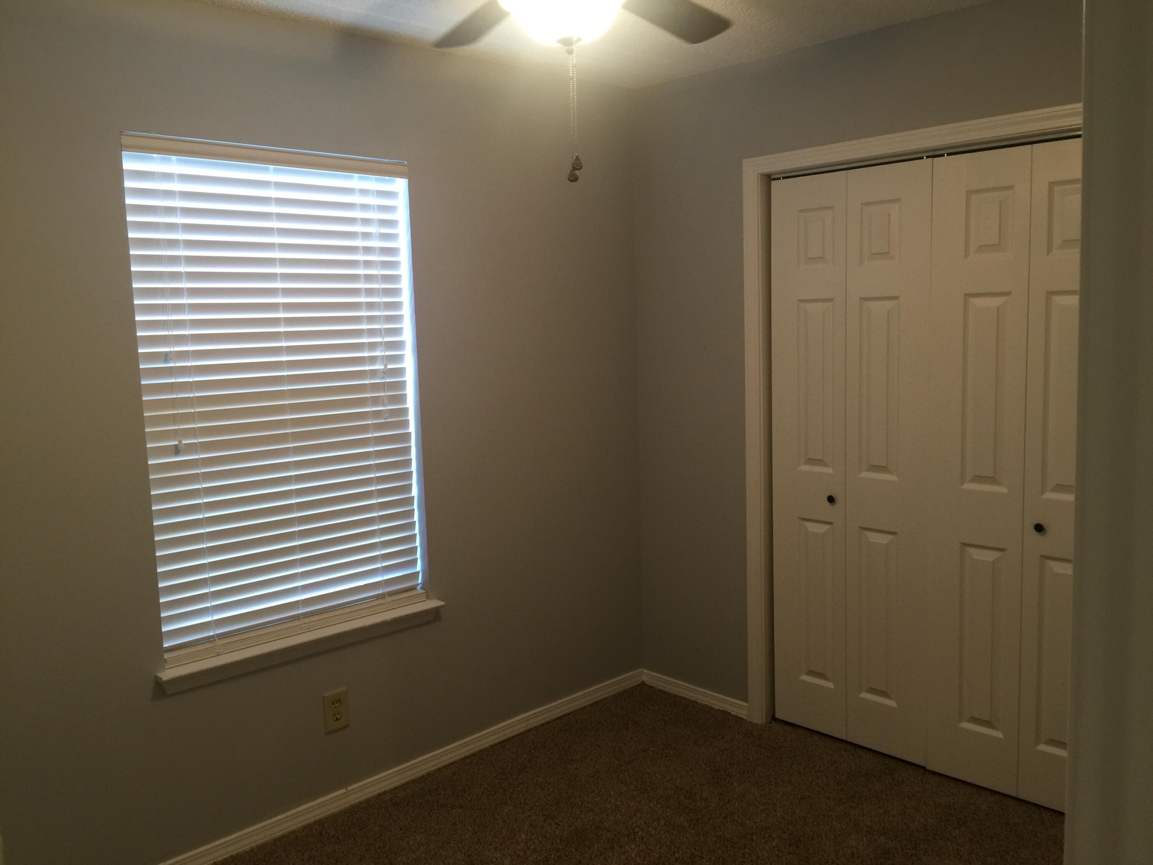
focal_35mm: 29
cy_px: 432
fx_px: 966
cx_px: 576
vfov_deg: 48.2
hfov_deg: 61.7
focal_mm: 4.15
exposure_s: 1/15
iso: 50
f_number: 2.2
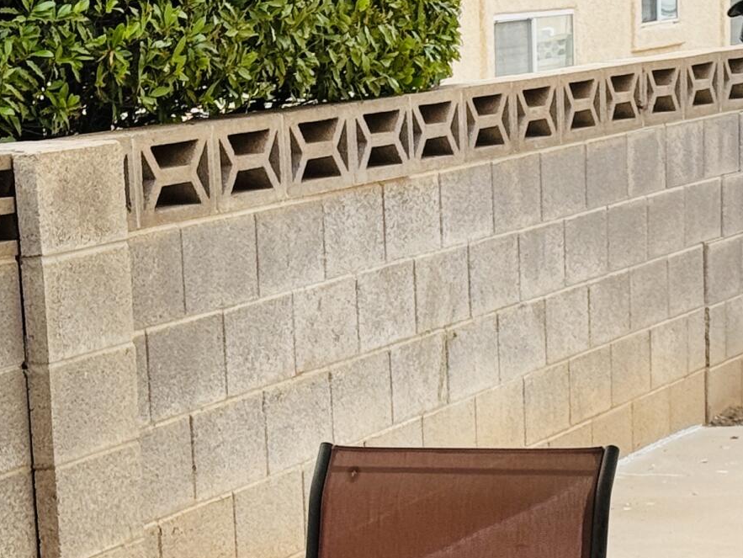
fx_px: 3500
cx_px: 490
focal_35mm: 163
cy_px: 608
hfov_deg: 12.1
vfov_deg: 9.0
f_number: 1.78
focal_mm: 6.76
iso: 64
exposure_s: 1/966
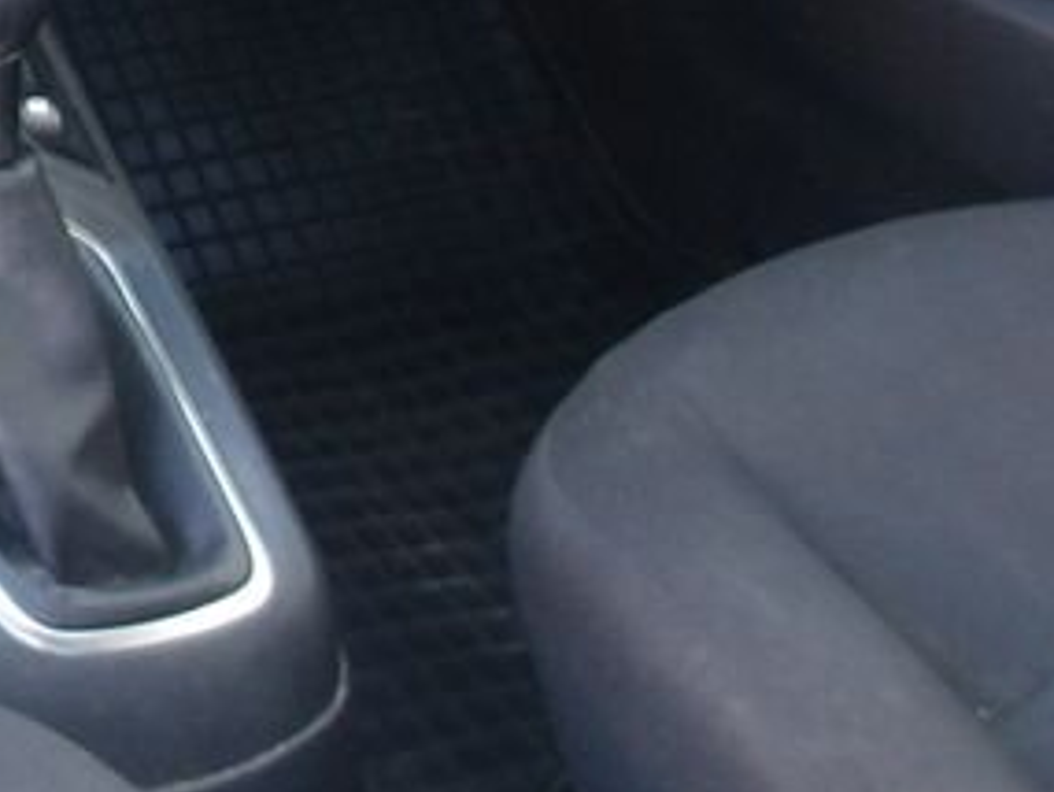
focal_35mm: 97
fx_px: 2955
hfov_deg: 17.8
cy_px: -611
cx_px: -595
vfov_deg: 13.7
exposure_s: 1/27
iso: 200
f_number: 3
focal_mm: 4.9
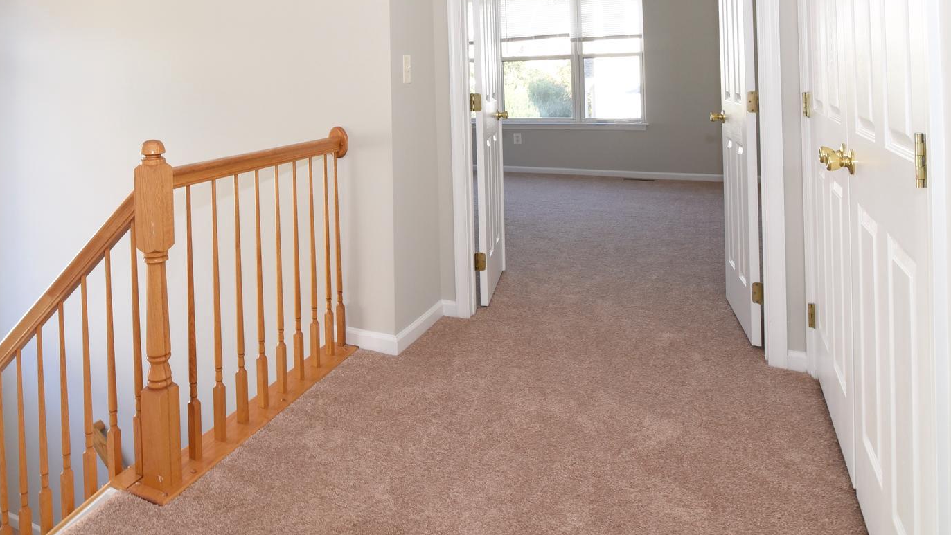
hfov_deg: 73.1
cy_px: 69
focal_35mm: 25
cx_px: 371
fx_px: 631
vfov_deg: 42.7
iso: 1250
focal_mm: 16
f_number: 9
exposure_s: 1/60
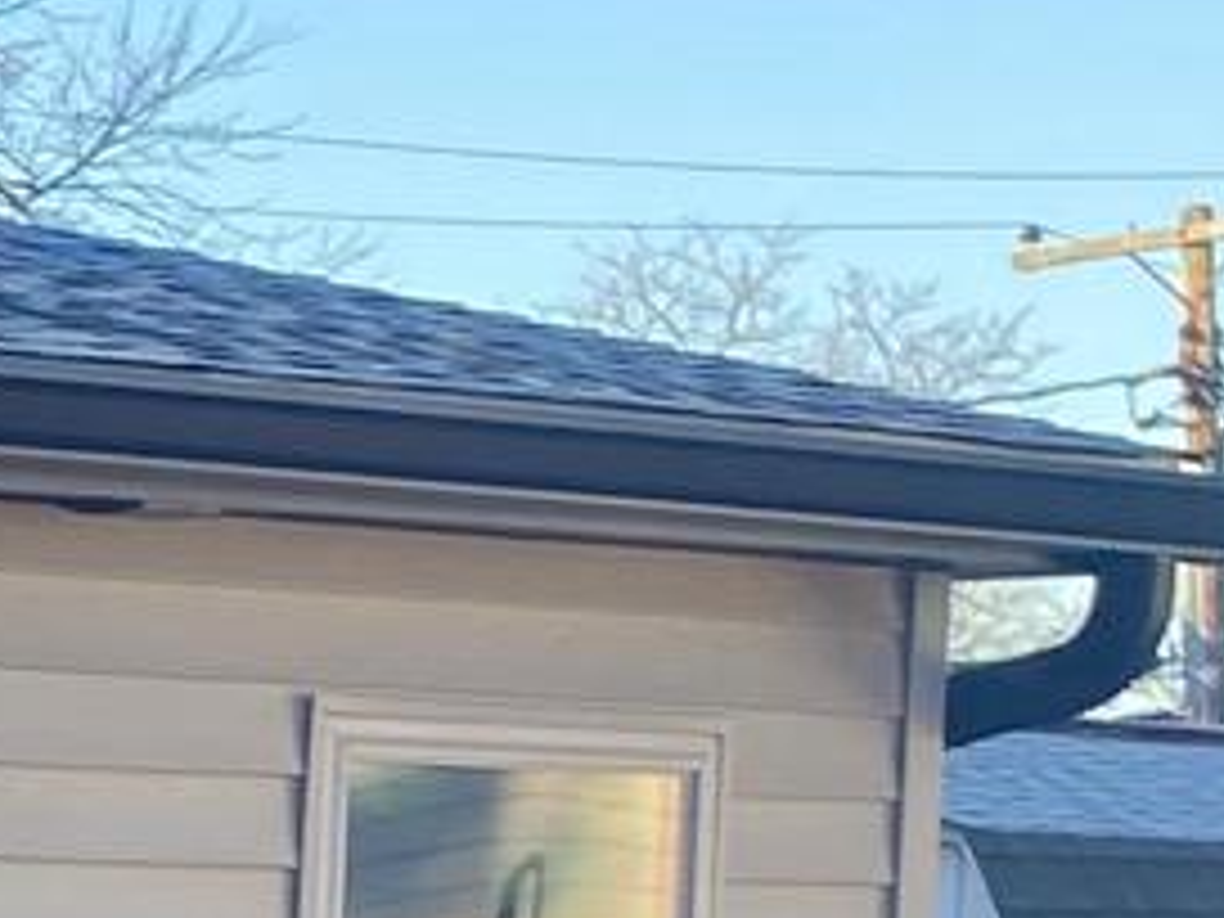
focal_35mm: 196
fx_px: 6930
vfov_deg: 7.3
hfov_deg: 8.9
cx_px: -1976
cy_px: 1876
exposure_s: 1/312
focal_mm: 4.25
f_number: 1.8
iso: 32
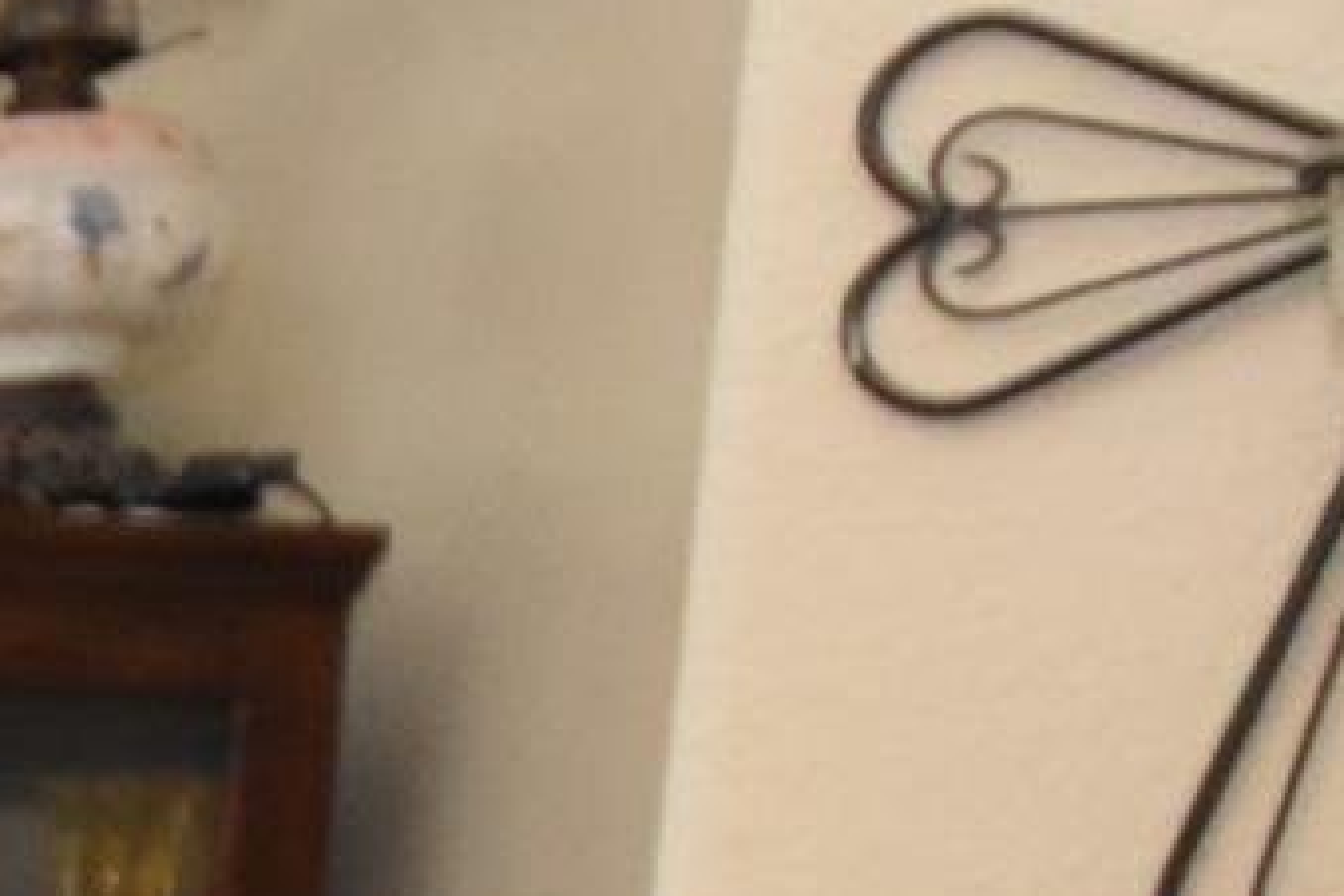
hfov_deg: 12.0
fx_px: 4741
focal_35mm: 127
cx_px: -2165
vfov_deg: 10.3
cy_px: 1501
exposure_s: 1/60
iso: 2200
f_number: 4
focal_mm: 14
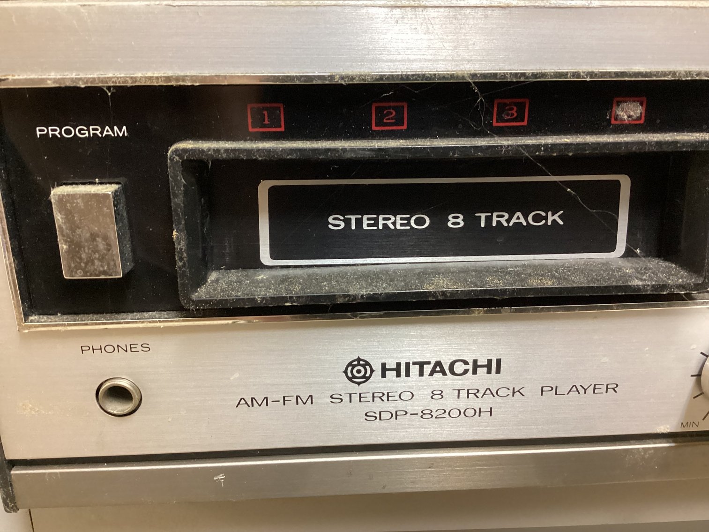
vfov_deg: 45.4
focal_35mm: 31
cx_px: 354
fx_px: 635
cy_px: 266
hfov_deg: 58.3
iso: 400
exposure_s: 1/25
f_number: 2.4
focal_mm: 3.3
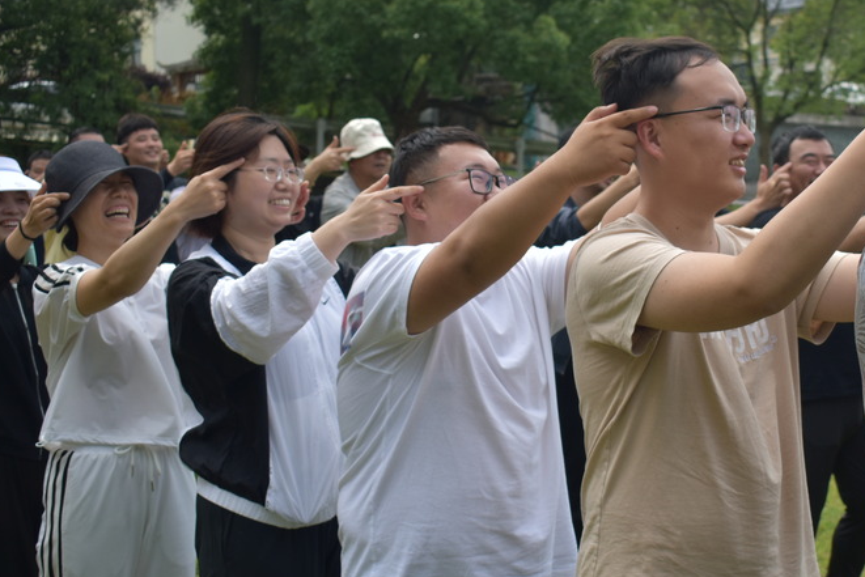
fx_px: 1364
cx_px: 574
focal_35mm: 57
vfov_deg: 23.9
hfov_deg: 34.9
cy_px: 308
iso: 100
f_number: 4
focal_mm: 25
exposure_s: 1/500
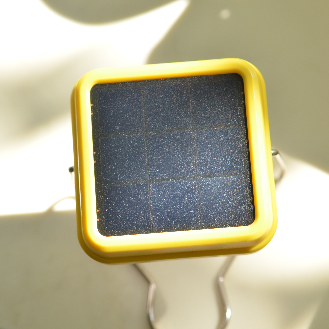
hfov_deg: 23.4
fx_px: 796
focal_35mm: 74
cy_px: 163
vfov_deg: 23.4
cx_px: 179
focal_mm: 38
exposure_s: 1/250
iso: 320
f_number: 5
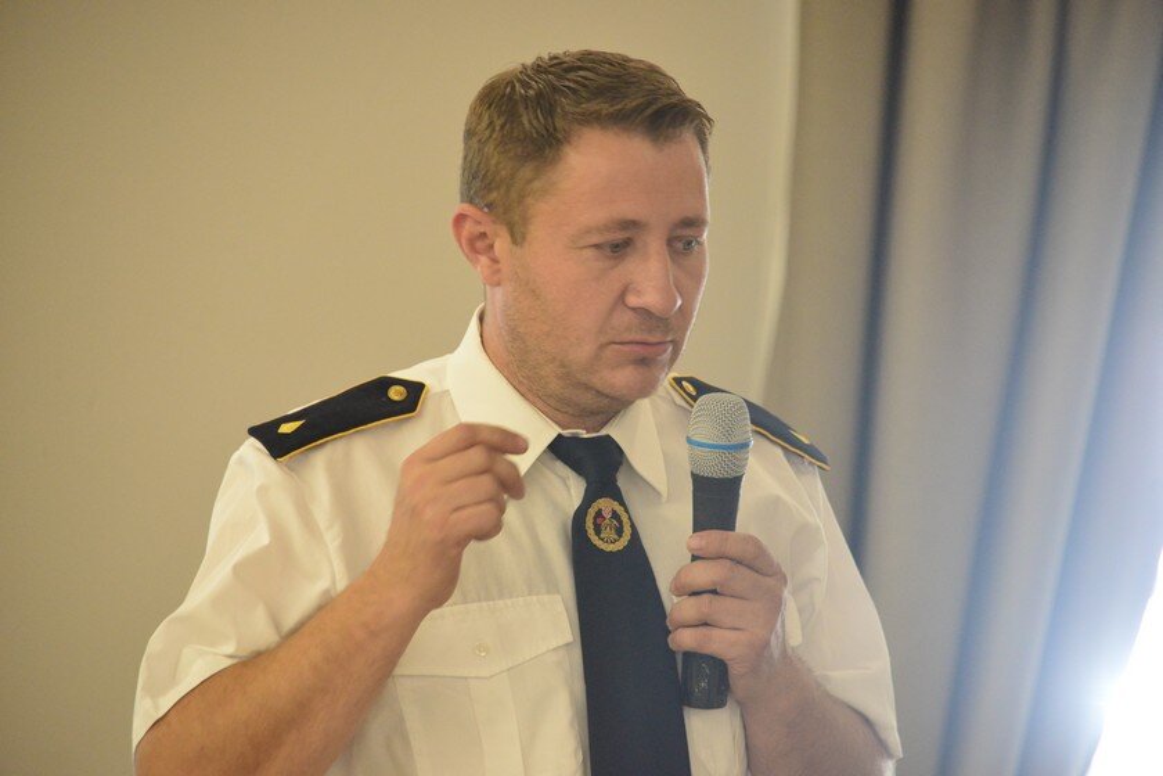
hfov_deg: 8.2
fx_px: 8076
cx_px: 582
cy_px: 388
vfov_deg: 5.5
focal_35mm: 250
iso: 5600
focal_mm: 250
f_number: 5.6
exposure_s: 1/125
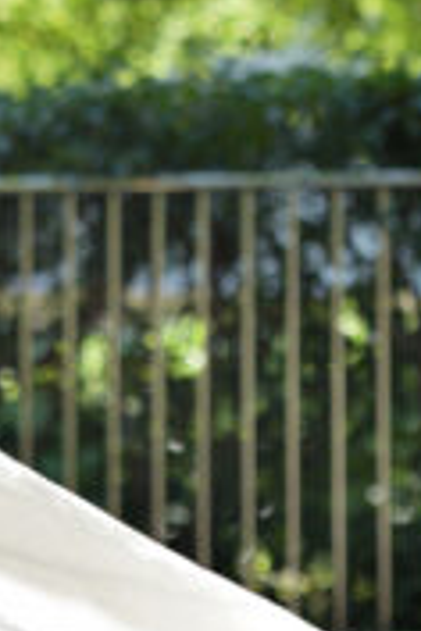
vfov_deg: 3.6
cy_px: -316
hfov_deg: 2.4
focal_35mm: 569
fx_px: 9980
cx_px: -396
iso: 100
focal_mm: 112
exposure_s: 1/250
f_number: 4
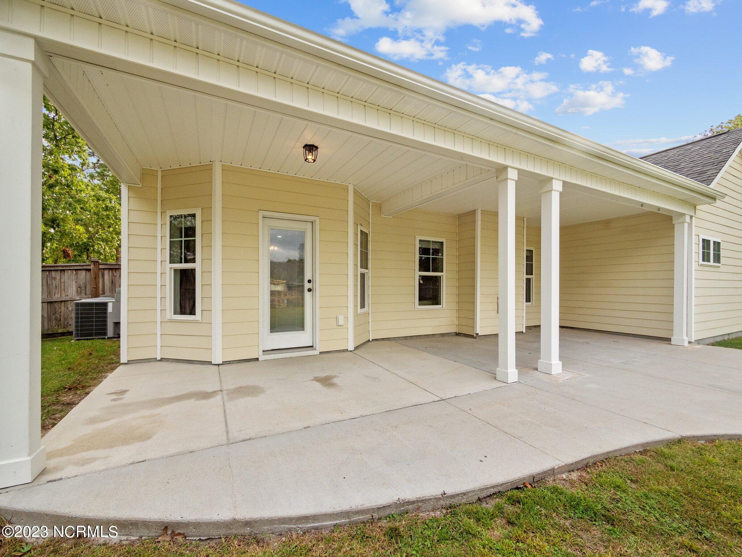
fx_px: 300
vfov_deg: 85.7
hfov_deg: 102.1
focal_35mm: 14
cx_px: 371
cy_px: 278
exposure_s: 1/400
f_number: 5.6
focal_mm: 7
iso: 200
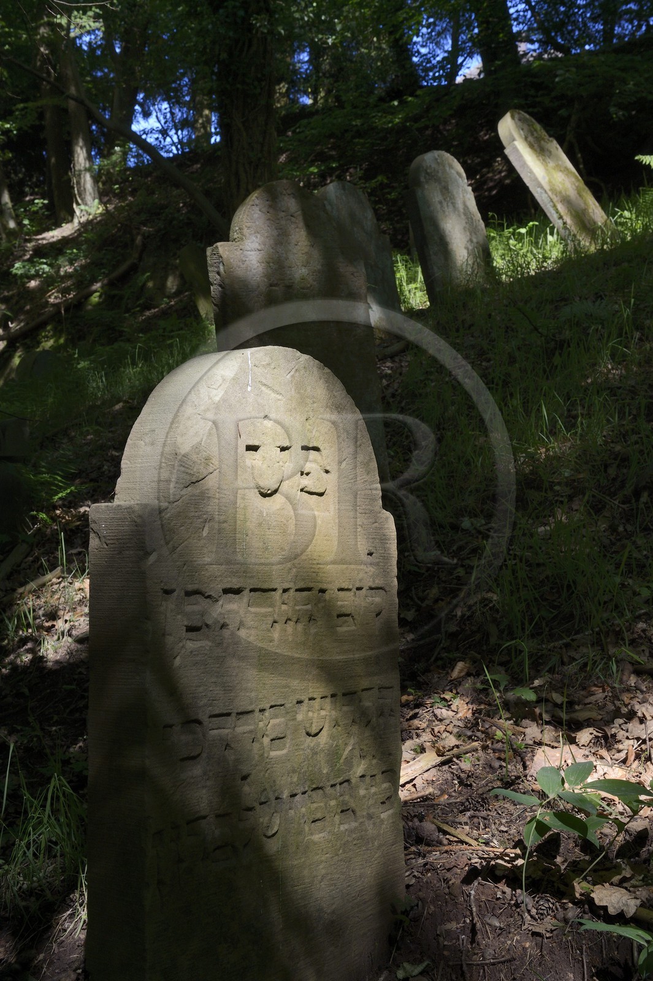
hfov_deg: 28.0
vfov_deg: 41.1
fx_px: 1307
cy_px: 490
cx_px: 326
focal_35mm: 48
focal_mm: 48
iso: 800
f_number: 14
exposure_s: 1/125
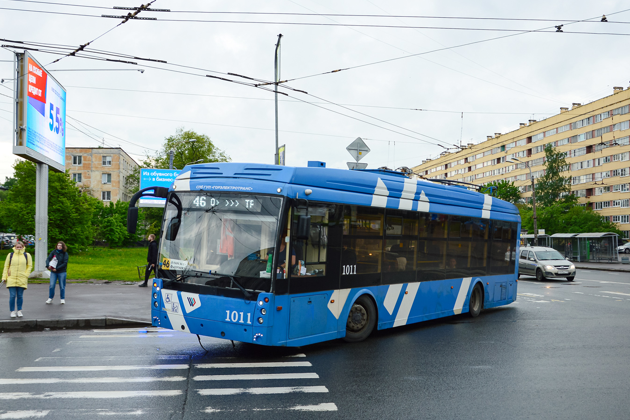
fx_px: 700
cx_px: 309
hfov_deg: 48.5
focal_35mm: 40
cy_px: 202
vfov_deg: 33.4
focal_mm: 24
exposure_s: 1/250
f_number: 5.6
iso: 200
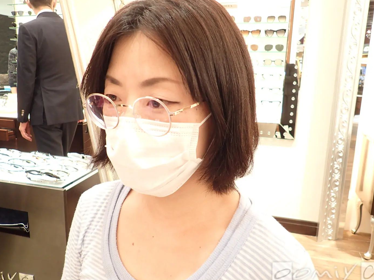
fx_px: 313
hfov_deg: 61.6
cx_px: 177
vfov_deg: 48.2
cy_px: 140
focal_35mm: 29
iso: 200
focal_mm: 4.5
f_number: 2
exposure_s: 1/30
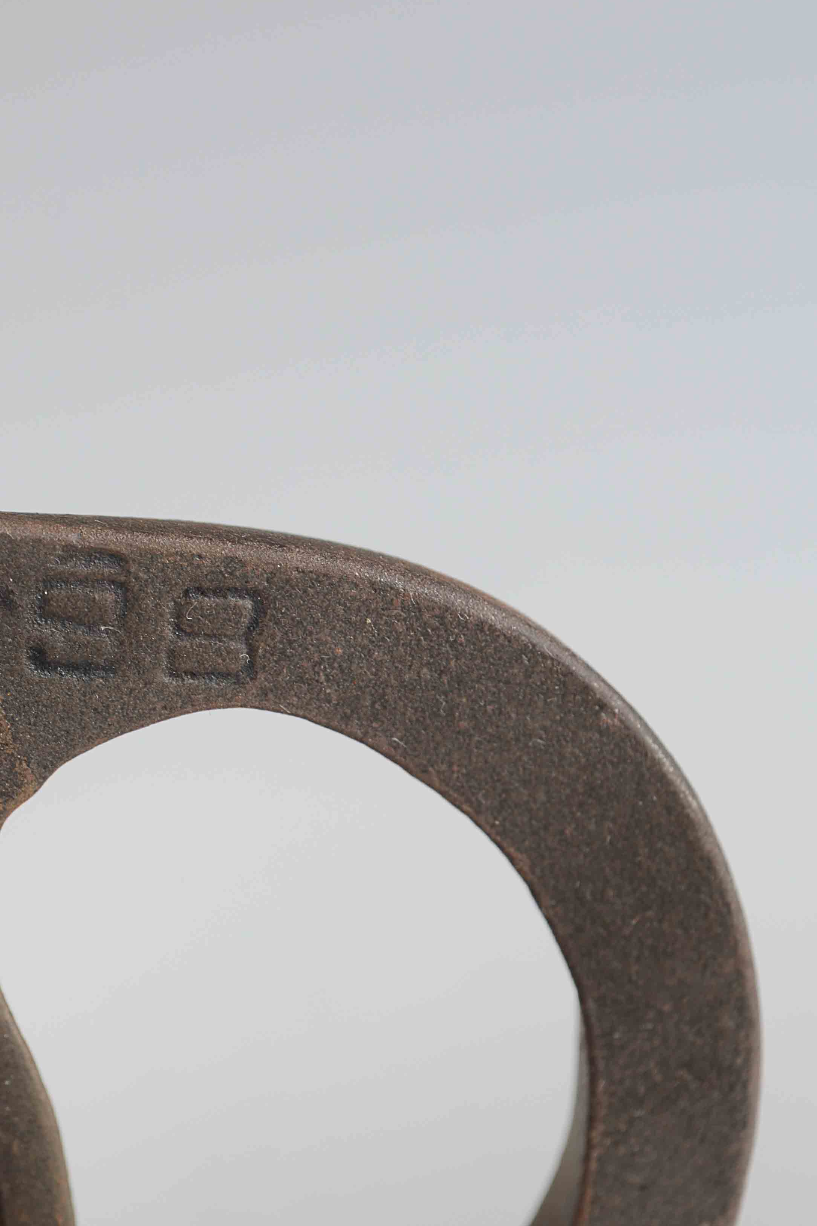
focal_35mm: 125
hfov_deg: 10.9
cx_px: 78
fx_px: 4247
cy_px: 611
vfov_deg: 16.4
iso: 100
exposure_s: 1/80
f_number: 10
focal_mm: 55
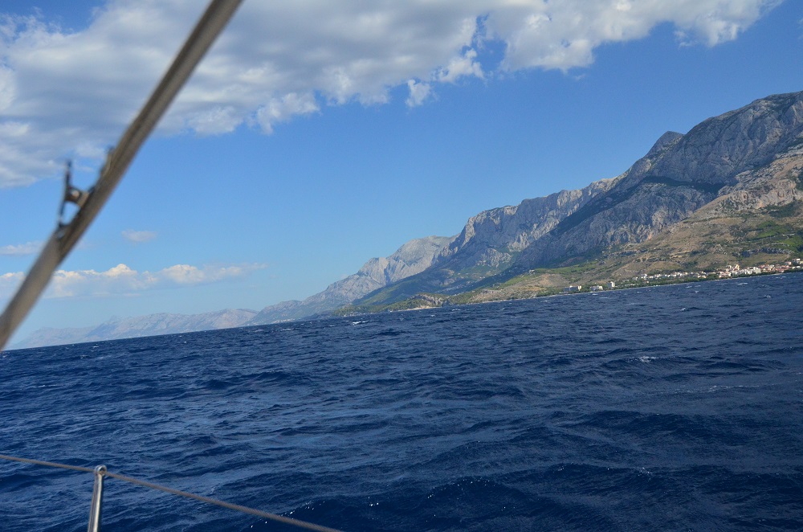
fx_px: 734
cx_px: 402
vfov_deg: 39.8
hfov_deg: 57.3
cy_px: 266
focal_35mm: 33
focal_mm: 22
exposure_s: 1/8000
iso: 1400
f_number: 5.6
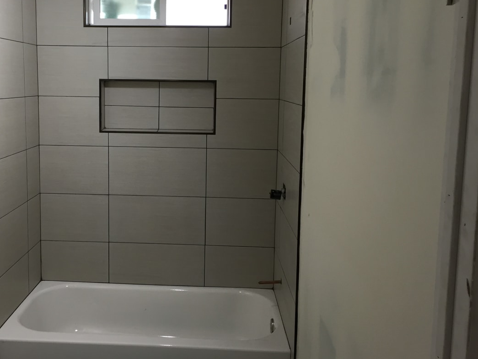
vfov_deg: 38.5
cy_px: 145
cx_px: 181
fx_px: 511
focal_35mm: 37
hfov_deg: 49.7
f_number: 2.2
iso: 64
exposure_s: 1/30
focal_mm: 4.15
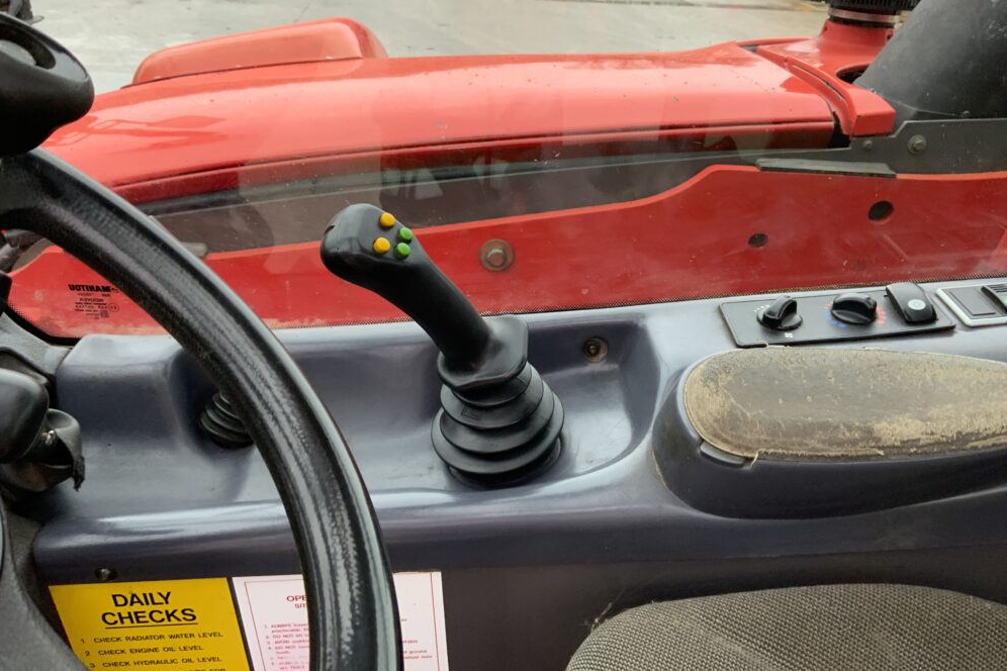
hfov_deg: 60.3
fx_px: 867
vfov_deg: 42.2
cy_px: 288
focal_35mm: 31
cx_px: 511
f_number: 1.8
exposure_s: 1/122
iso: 50
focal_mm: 3
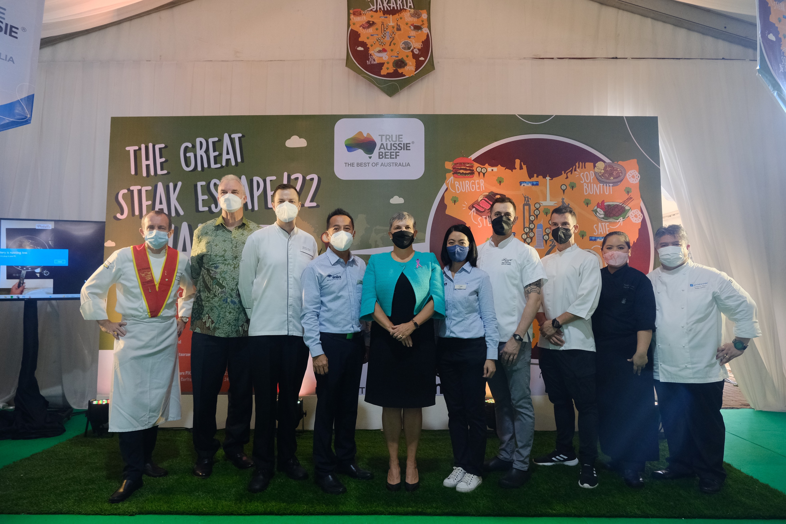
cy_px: 262
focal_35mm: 23
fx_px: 502
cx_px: 393
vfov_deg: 55.1
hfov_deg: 76.1
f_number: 5
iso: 2000
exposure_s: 1/125
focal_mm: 15
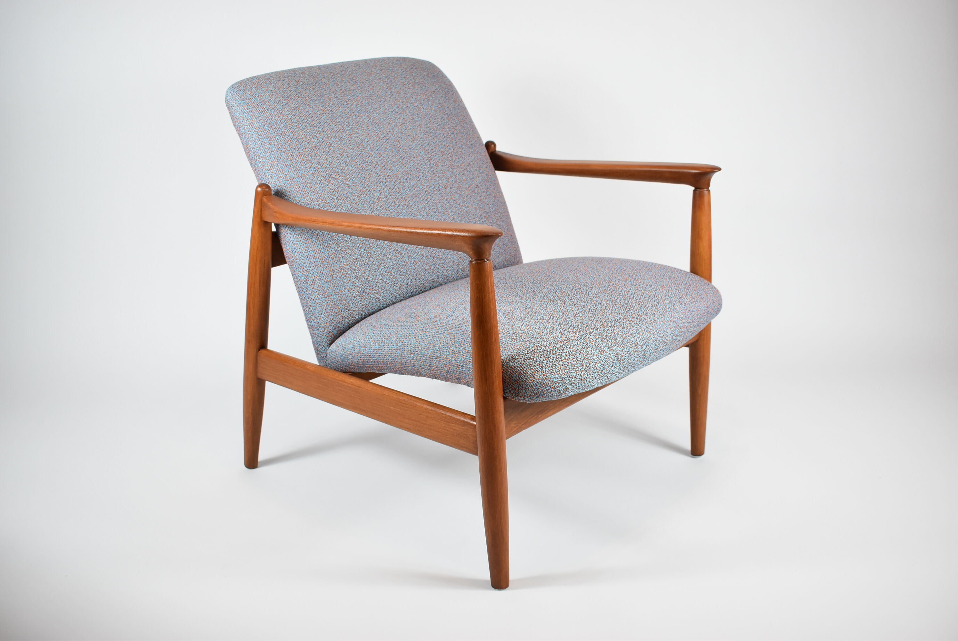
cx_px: 479
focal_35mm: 36
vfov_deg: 36.9
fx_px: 959
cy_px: 320
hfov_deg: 53.1
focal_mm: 24
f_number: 5
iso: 800
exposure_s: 1/125
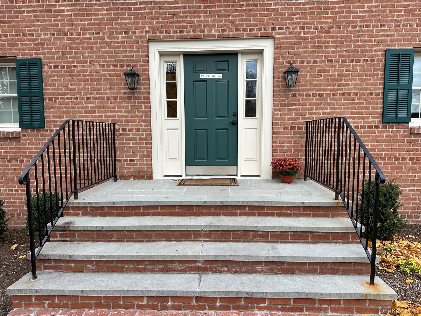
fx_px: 292
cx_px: 210
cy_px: 158
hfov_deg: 71.6
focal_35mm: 24
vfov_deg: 56.8
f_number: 1.78
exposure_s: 1/989
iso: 80
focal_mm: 6.86
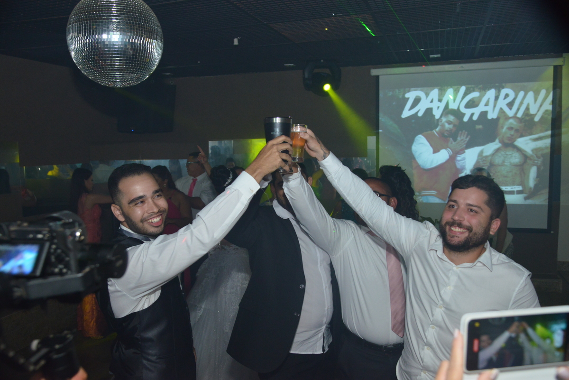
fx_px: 490
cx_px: 284
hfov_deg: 60.3
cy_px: 190
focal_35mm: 31
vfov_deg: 42.4
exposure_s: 1/60
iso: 3200
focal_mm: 31
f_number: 5
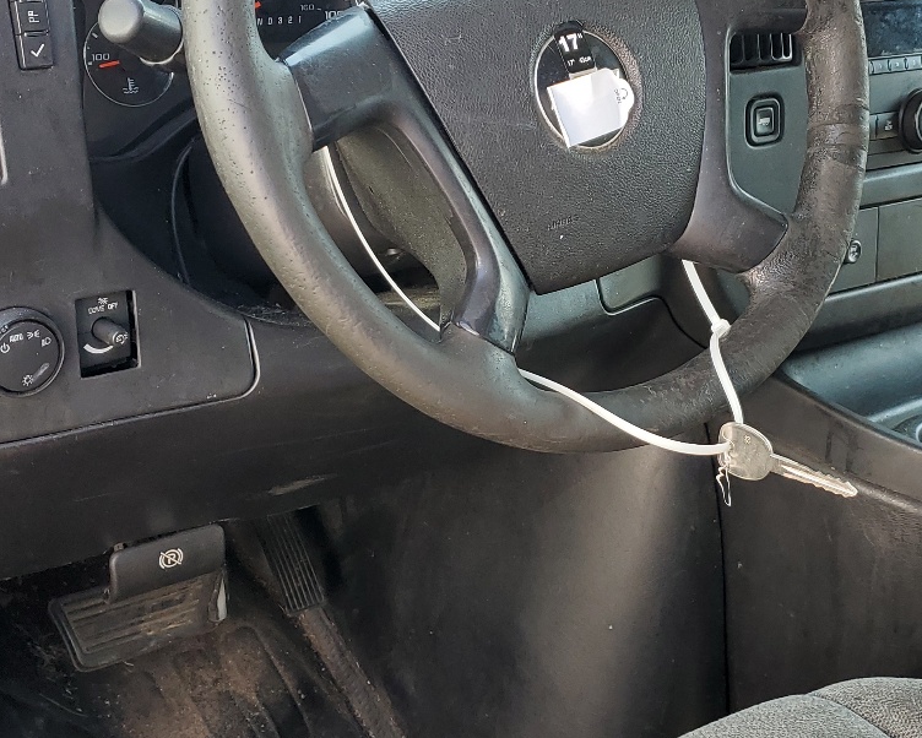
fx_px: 1474
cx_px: 569
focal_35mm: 54
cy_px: 360
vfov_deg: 28.1
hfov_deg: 34.6
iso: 50
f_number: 1.5
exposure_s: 1/238
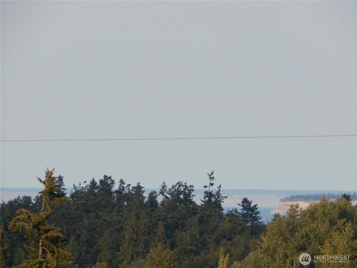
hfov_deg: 4.7
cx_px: 178
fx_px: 4383
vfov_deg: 3.5
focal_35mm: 425
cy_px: 134
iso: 125
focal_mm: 76.4
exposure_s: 1/320
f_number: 5.7
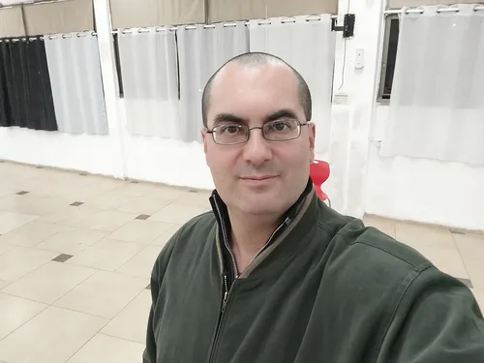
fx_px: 280
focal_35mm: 20
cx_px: 242
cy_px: 182
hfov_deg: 81.7
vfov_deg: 66.0
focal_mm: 3.49
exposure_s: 1/50
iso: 110
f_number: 2.45
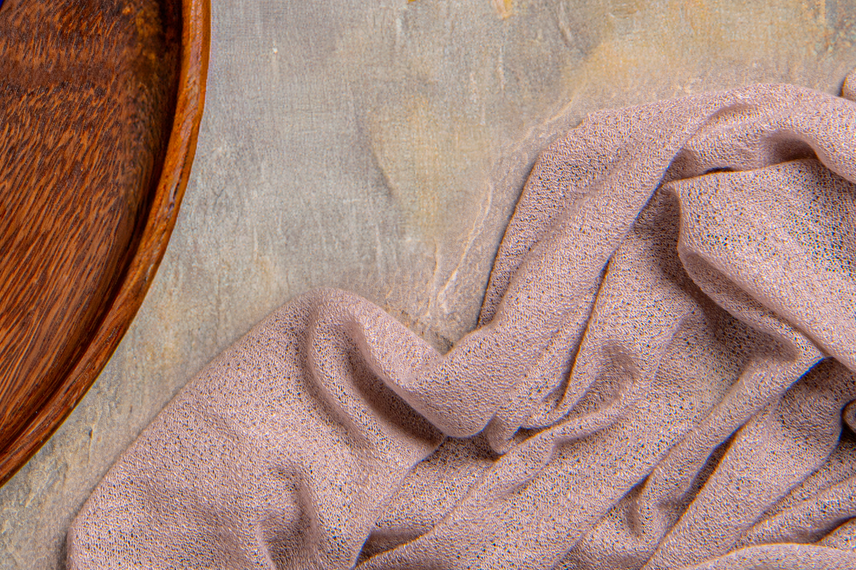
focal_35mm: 154
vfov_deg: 8.8
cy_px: -212
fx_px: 3661
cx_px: -239
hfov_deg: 12.9
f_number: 14
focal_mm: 56
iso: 125
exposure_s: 1/125
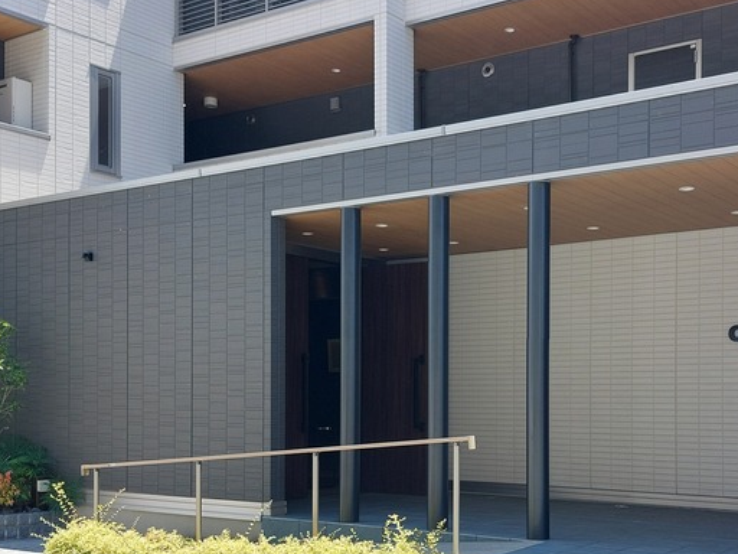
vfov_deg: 31.7
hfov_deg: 41.7
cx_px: 471
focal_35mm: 45
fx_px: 959
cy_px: 400
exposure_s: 1/347
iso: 25
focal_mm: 5.23
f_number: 1.8
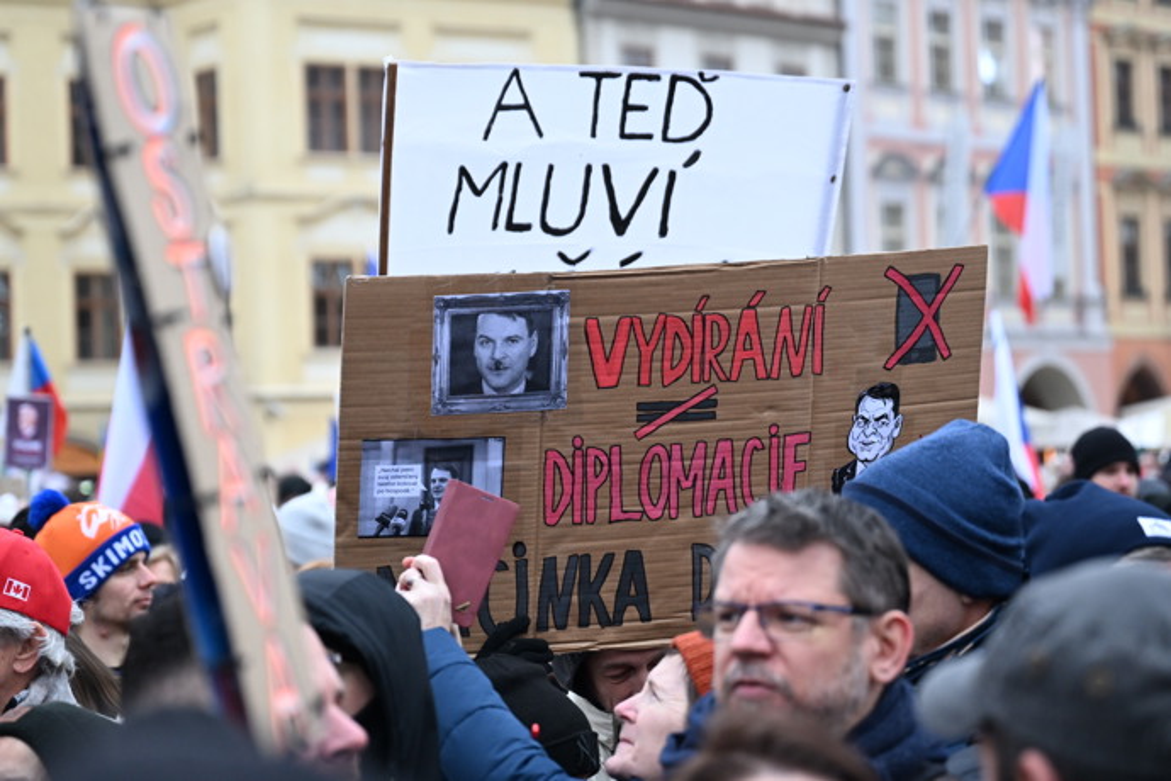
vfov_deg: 13.0
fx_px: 3415
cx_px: 586
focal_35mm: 105
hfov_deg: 19.5
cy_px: 390
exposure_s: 1/1600
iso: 1250
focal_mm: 70
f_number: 2.8
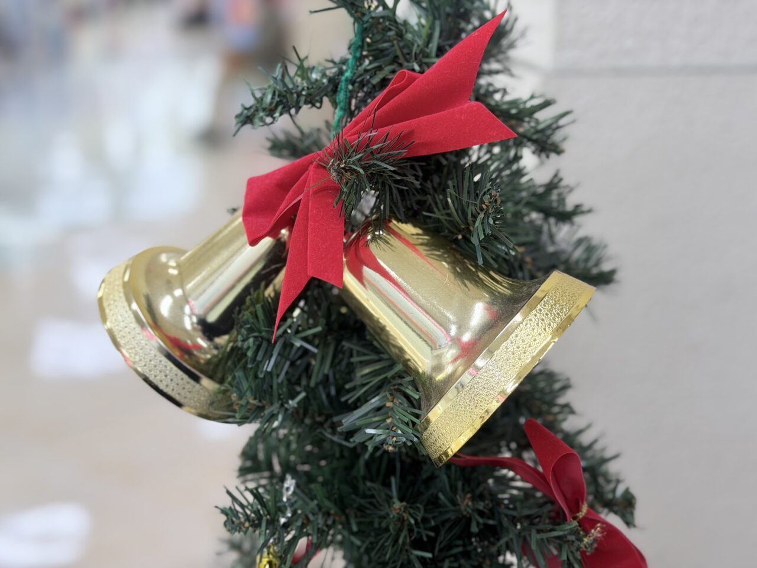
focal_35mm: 48
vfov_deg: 30.3
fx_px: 1050
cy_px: 284
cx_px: 378
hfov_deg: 39.7
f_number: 1.78
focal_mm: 6.76
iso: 50
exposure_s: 1/60
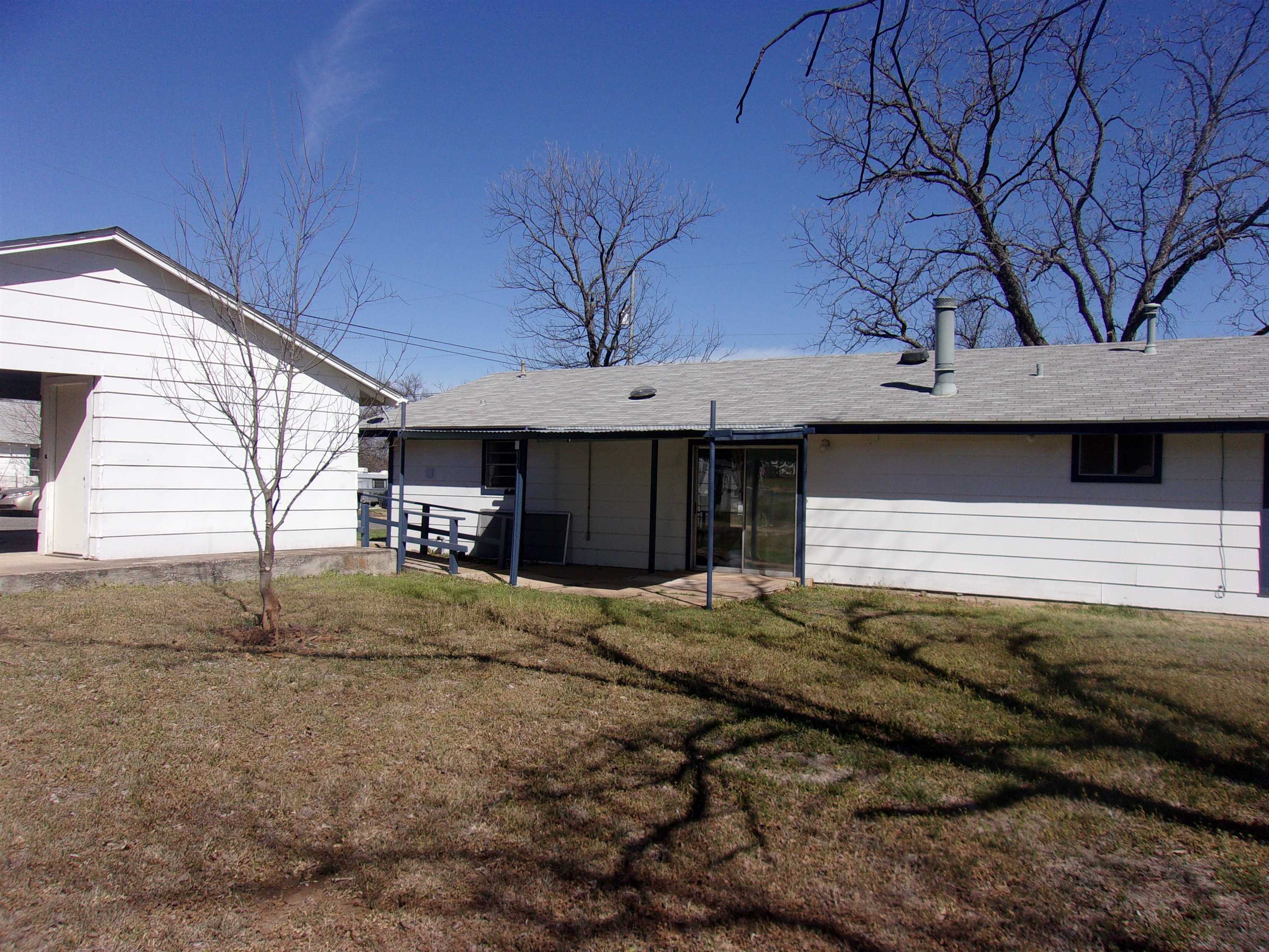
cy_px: 476
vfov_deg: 51.4
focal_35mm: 27
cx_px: 634
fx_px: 990
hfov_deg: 65.3
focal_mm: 4.9
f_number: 10.4
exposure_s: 1/150
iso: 80
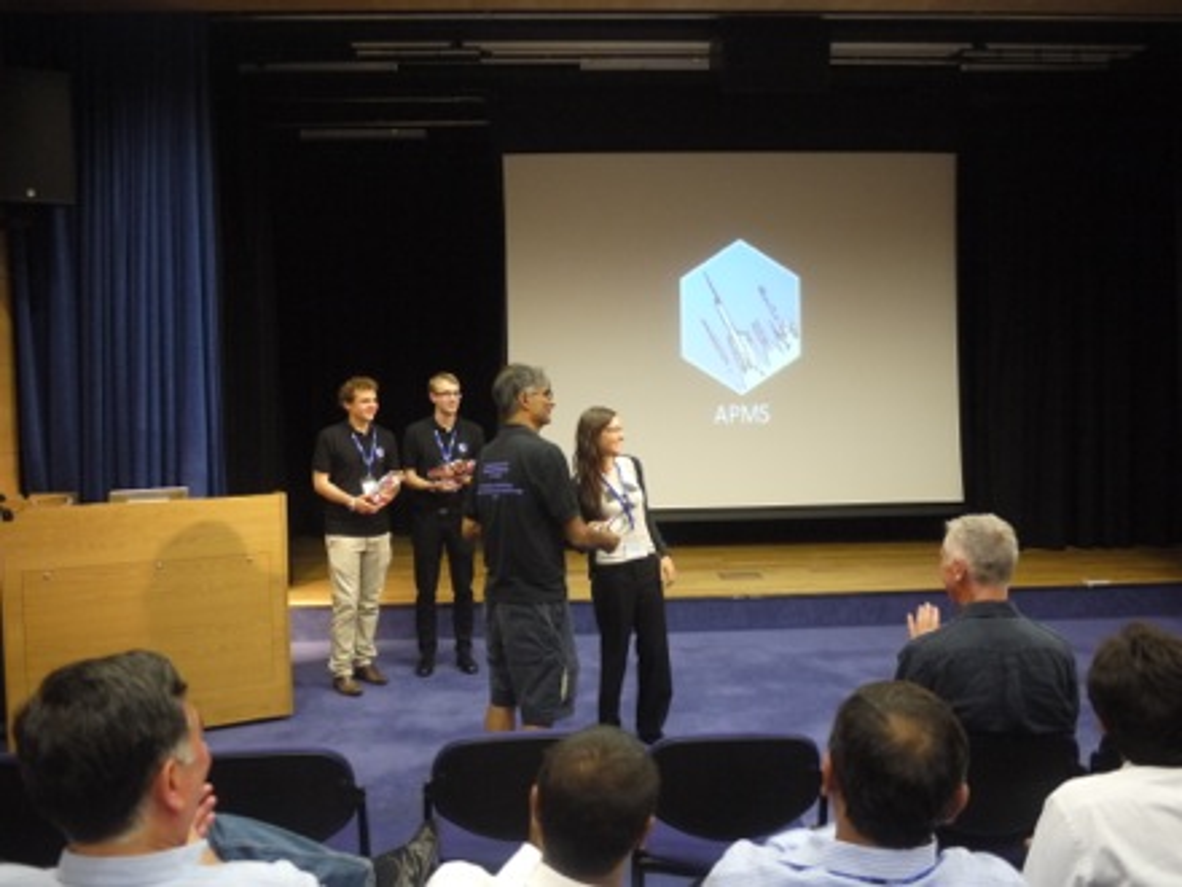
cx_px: 591
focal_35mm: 28
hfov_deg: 63.4
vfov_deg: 49.7
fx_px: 956
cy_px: 444
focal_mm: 14
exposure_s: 1/50
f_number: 2.5
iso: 800
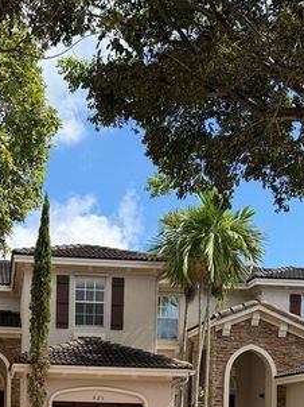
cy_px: 417
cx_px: 63
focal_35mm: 53
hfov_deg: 27.0
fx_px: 621
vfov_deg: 32.9
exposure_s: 1/3279
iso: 100
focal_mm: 6.76
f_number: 1.78
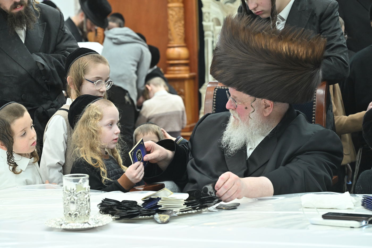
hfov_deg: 22.6
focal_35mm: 90
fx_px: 930
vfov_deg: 15.2
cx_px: 186
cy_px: 124
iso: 1600
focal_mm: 90
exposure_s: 1/200
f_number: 5.6
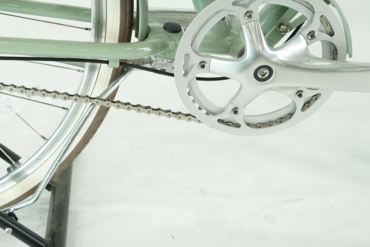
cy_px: 71
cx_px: 106
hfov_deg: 37.5
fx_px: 534
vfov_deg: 25.8
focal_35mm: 52
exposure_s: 1/200
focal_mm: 29
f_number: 7.1
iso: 2500
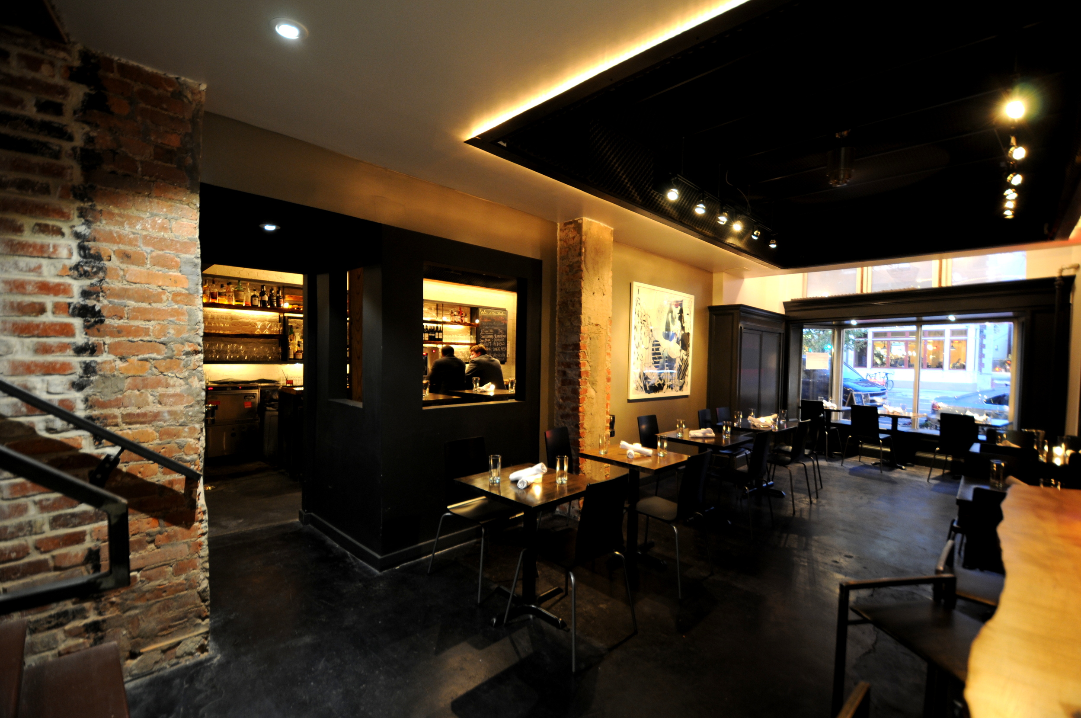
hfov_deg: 100.5
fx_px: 450
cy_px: 359
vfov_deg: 77.2
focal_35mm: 15
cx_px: 540
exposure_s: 1.6
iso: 320
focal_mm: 10
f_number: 3.5
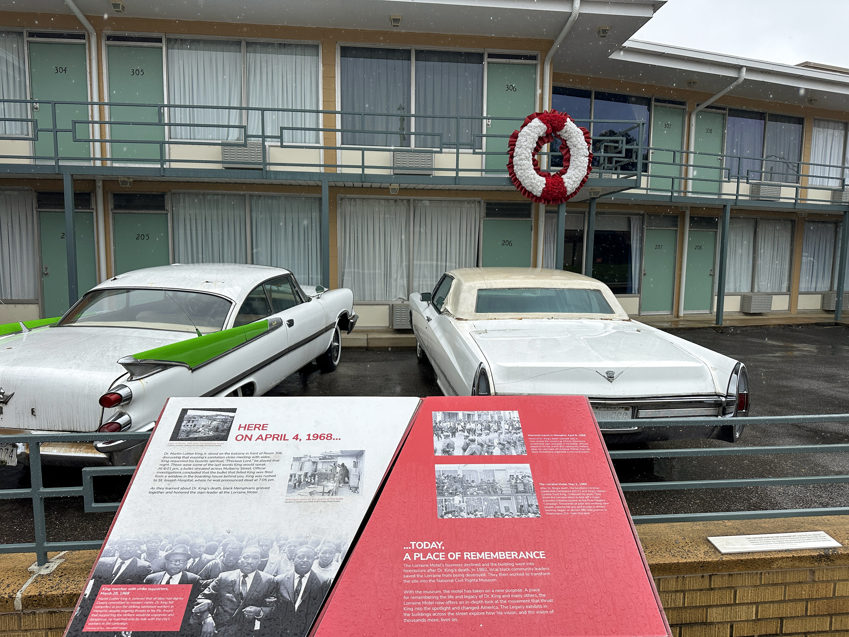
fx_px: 589
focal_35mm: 24
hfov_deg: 71.6
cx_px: 424
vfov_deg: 56.8
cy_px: 318
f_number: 1.78
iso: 80
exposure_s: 1/1812
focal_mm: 6.86
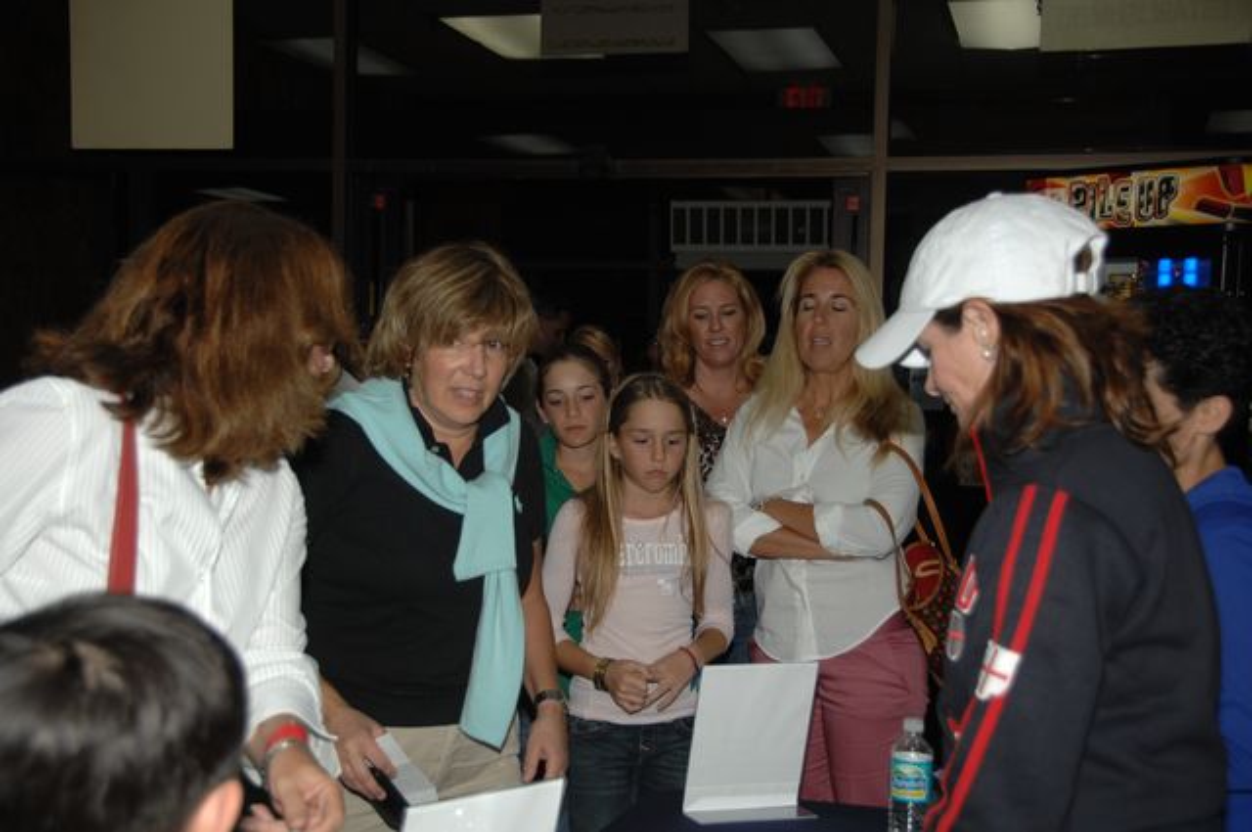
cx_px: 626
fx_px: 1823
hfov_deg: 37.9
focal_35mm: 52
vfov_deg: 25.7
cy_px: 416
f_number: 4.2
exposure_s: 1/125
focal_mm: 35
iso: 200
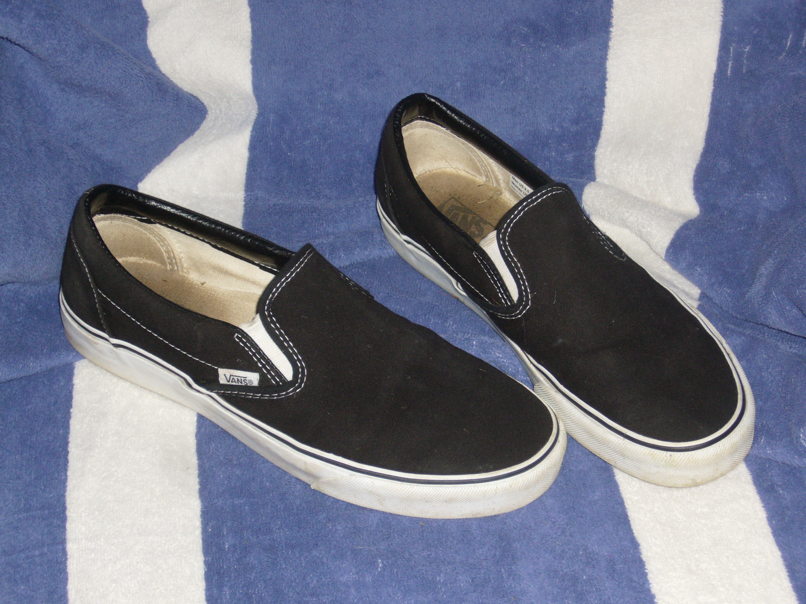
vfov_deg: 18.7
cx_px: 403
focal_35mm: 79
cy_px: 302
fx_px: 1839
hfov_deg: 24.7
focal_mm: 13
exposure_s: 1/30
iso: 100
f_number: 4.3
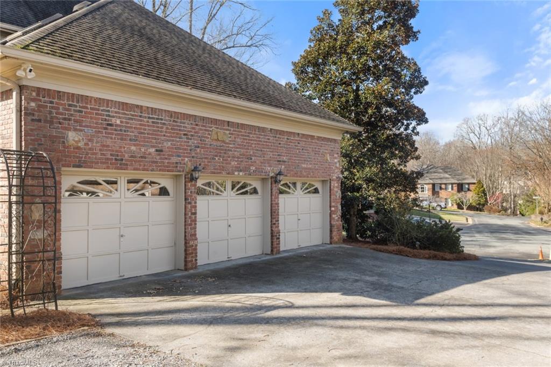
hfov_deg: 58.7
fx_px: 490
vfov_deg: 41.1
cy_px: 184
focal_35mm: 32
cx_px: 276
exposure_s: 1/80
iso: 320
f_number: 7.1
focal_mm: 32
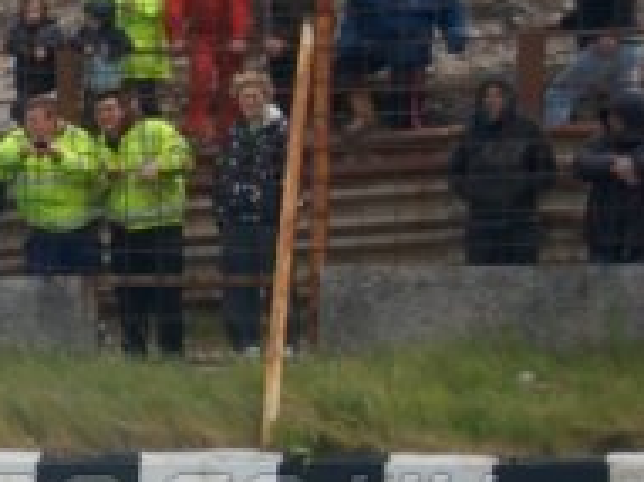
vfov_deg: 6.7
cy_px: 519
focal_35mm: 222
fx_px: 4128
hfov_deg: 8.6
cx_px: -415
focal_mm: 46
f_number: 5
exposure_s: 1/1000
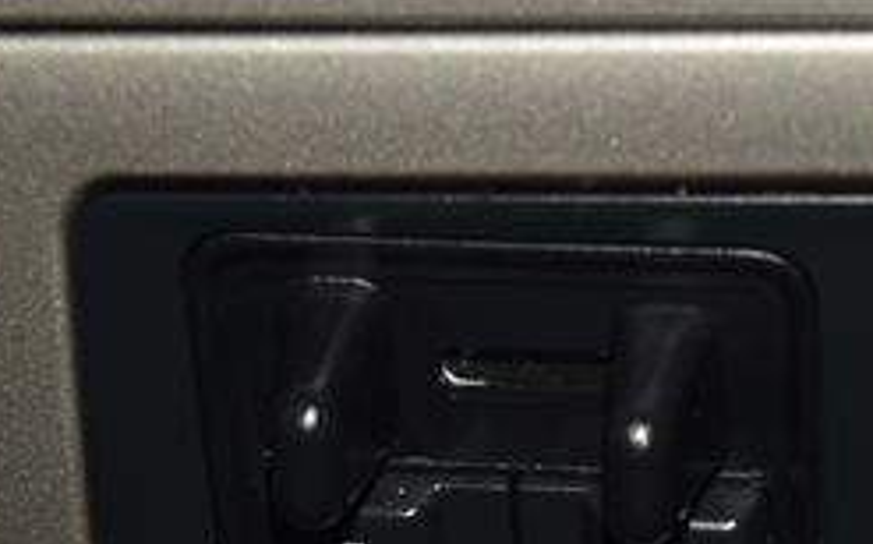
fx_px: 4898
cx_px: 456
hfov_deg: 10.2
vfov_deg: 6.3
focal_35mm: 206
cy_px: 747
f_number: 8
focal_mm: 52
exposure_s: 1/60
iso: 100
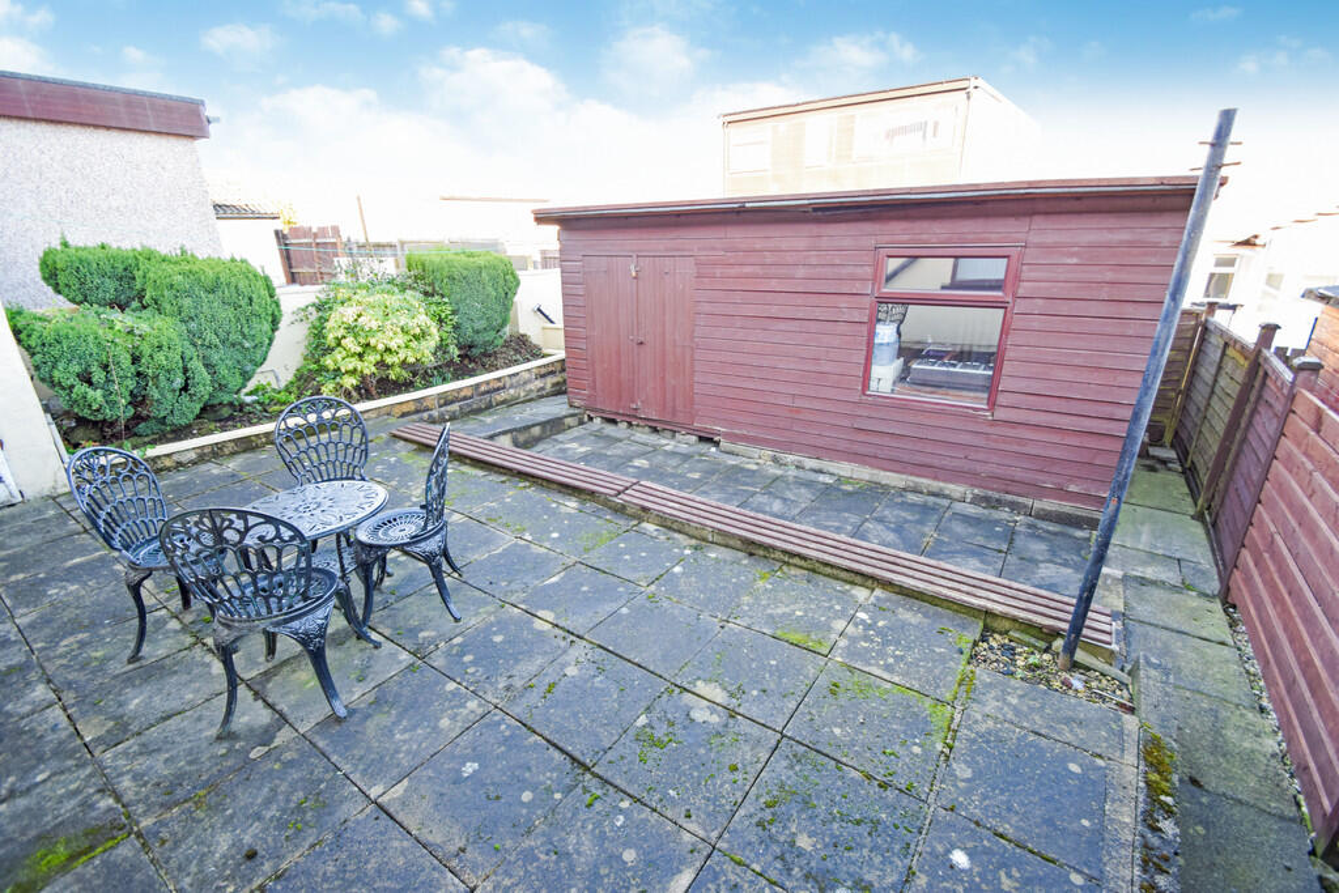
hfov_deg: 100.4
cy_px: 446
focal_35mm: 15
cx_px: 670
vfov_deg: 77.3
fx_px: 558
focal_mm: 10
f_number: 5
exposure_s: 1/100
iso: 400
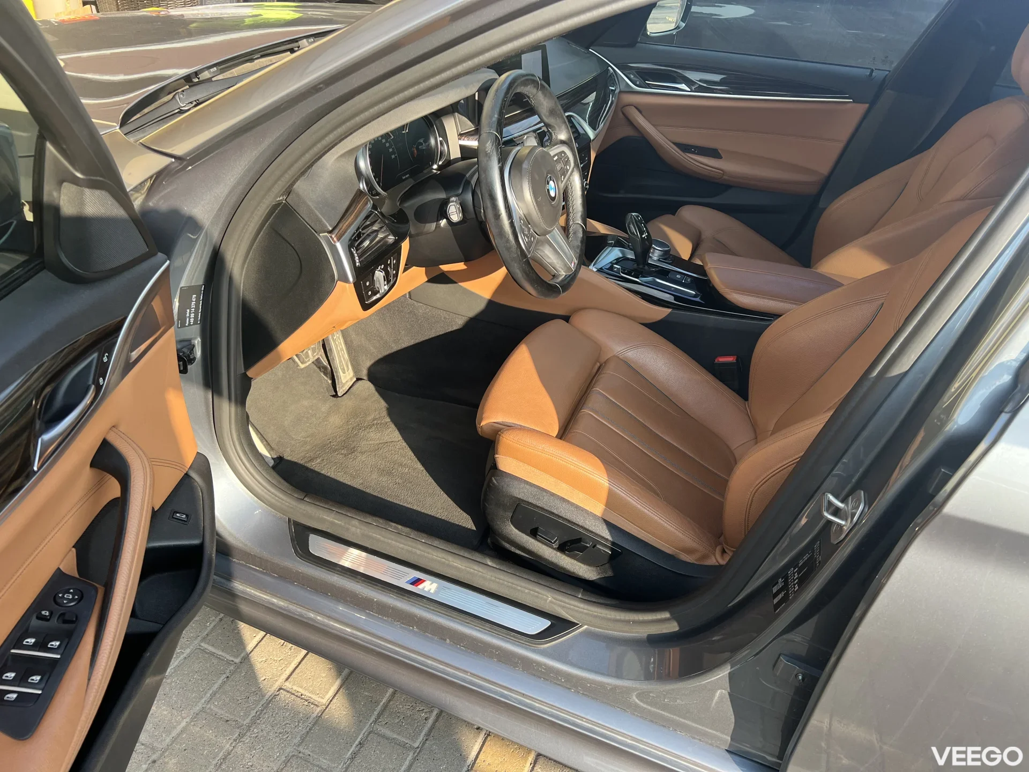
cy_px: 386
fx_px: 773
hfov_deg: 67.3
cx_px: 514
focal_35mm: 26
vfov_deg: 53.1
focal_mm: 5.7
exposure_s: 1/387
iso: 50
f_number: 1.5
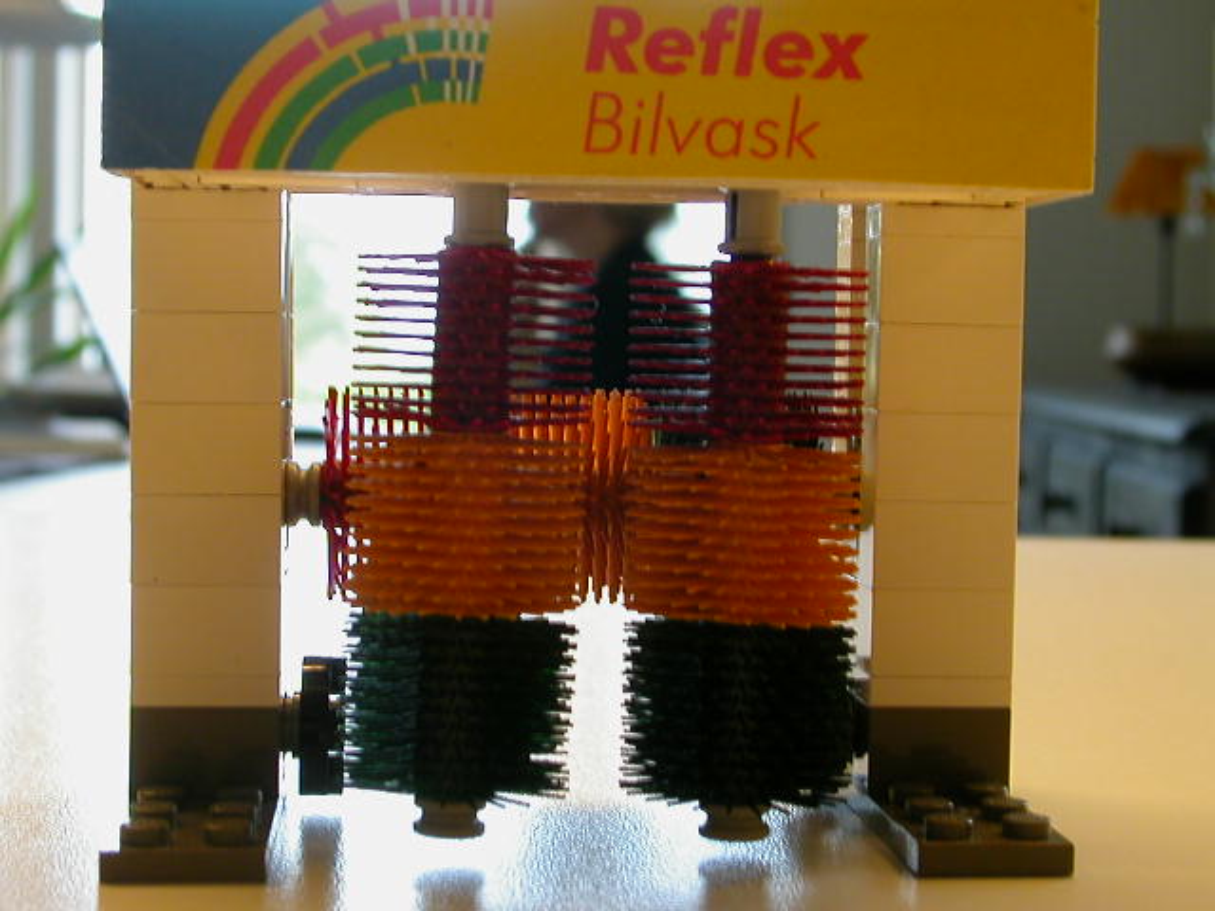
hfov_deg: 30.3
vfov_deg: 22.9
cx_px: 608
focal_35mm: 64
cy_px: 456
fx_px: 2246
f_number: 3.5
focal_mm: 9.7
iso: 100
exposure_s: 1/33.5
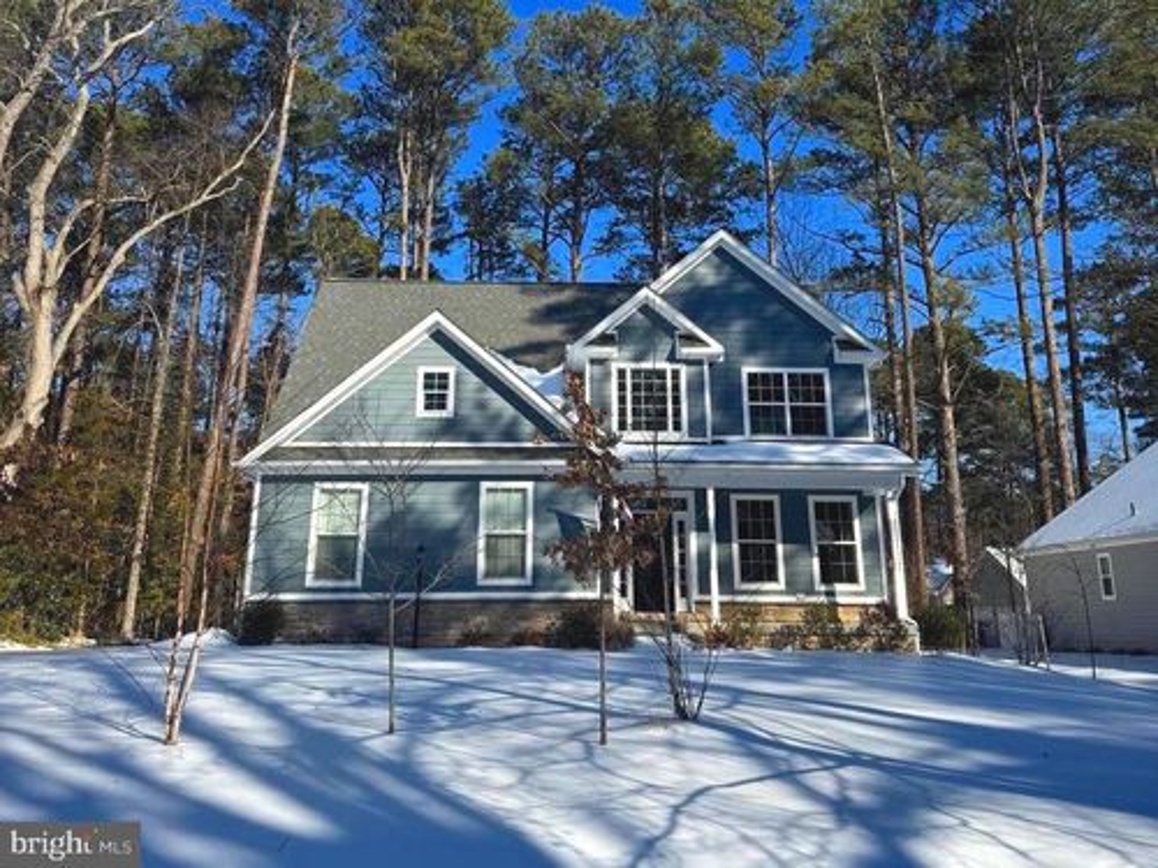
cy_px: 434
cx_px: 579
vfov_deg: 56.8
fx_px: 803
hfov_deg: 71.6
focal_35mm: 24
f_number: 1.78
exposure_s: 1/4950
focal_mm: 6.76
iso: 80
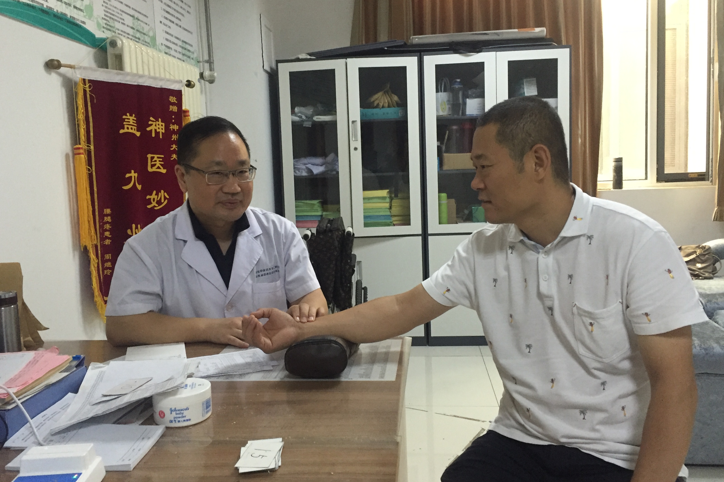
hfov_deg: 60.3
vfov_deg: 42.3
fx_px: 623
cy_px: 225
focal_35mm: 31
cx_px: 359
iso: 250
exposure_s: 1/20
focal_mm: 4.15
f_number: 2.2
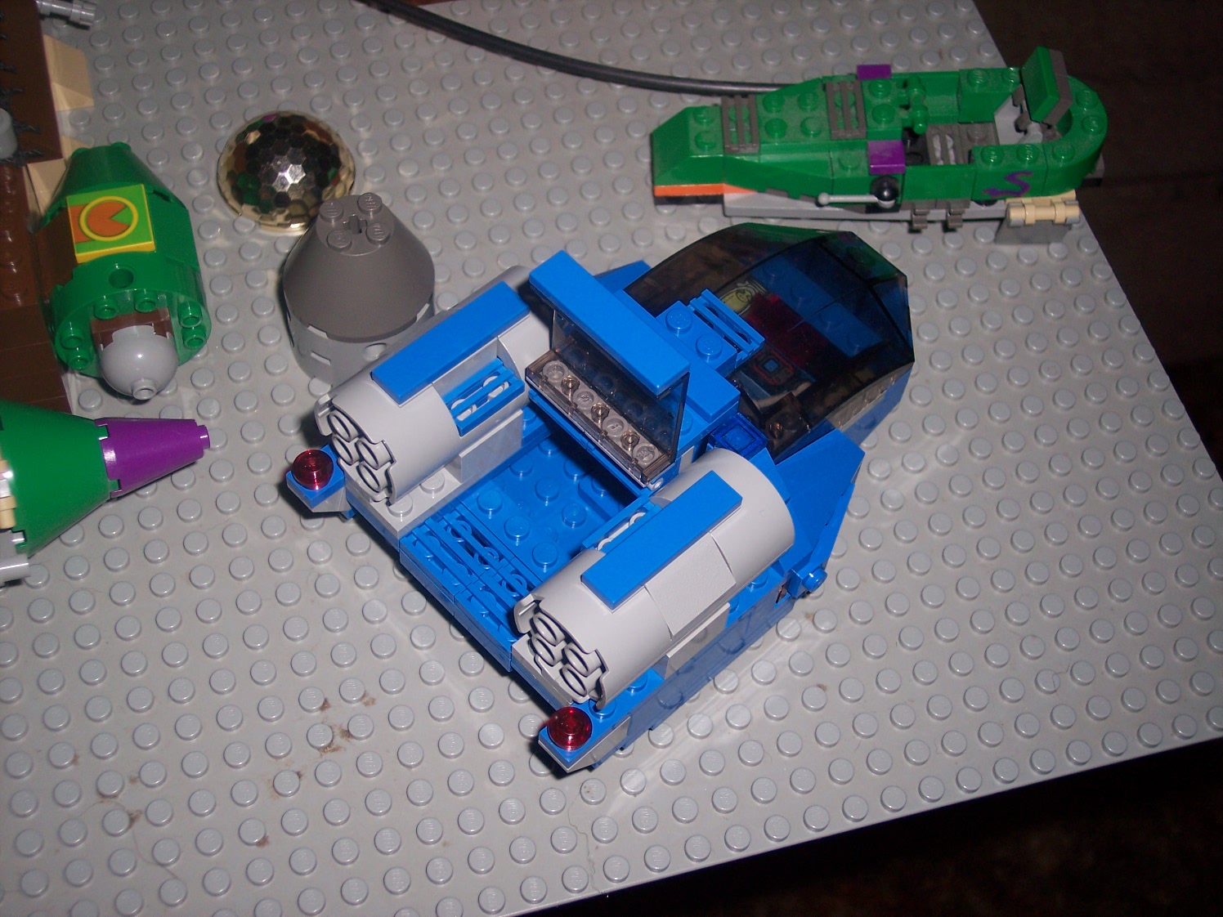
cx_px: 612
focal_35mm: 52
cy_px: 458
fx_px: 1837
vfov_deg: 28.0
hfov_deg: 36.8
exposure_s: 1/60
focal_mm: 10.7
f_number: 3.4
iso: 100
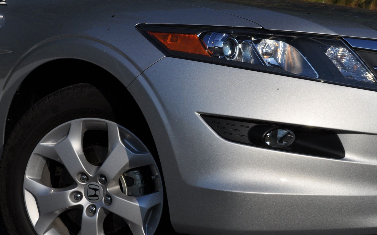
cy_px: 150
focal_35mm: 75
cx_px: 188
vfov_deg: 17.4
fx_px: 771
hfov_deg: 27.5
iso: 200
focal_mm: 40
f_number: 13
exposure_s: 1/640
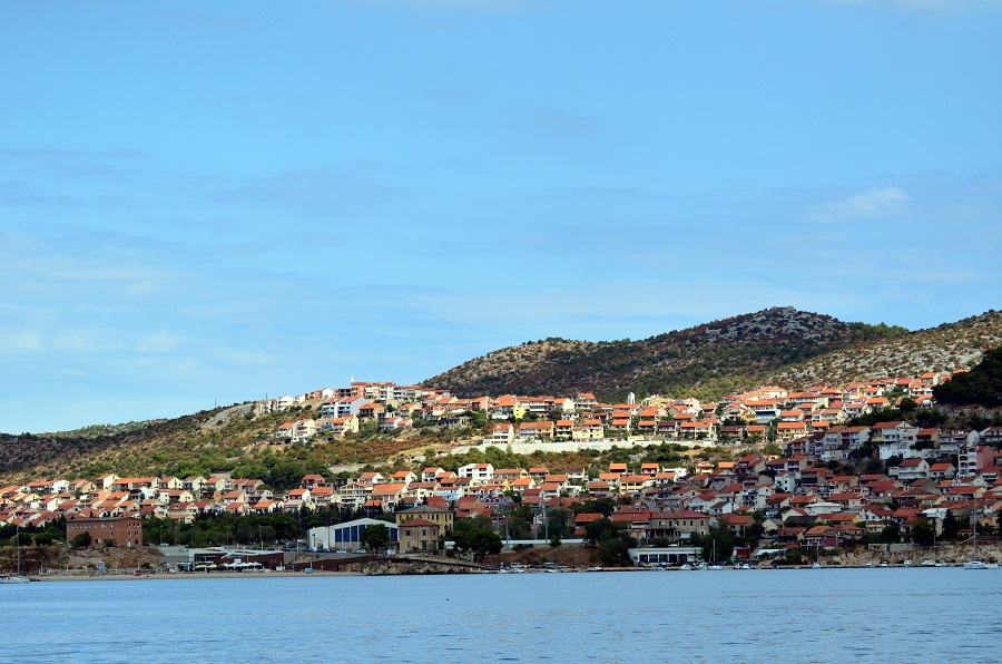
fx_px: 3750
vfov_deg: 10.1
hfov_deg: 15.2
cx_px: 501
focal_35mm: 135
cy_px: 332
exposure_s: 1/6400
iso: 640
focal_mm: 90
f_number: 4.5
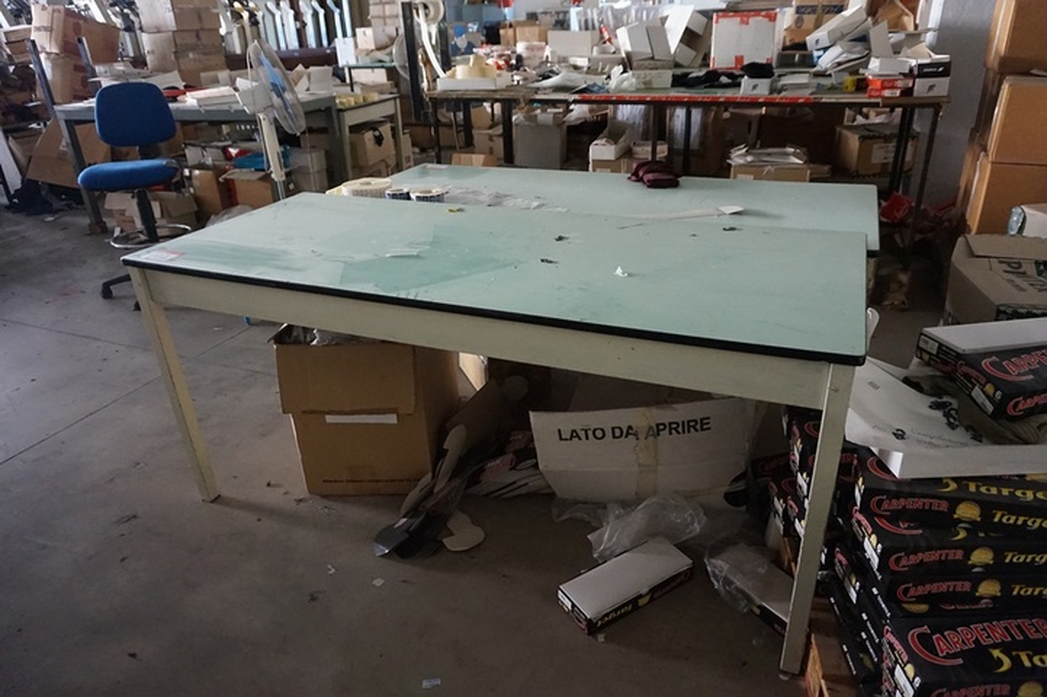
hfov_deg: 73.8
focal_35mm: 24
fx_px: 698
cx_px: 524
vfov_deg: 53.1
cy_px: 348
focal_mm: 16
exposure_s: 1/80
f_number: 3.5
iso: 3200
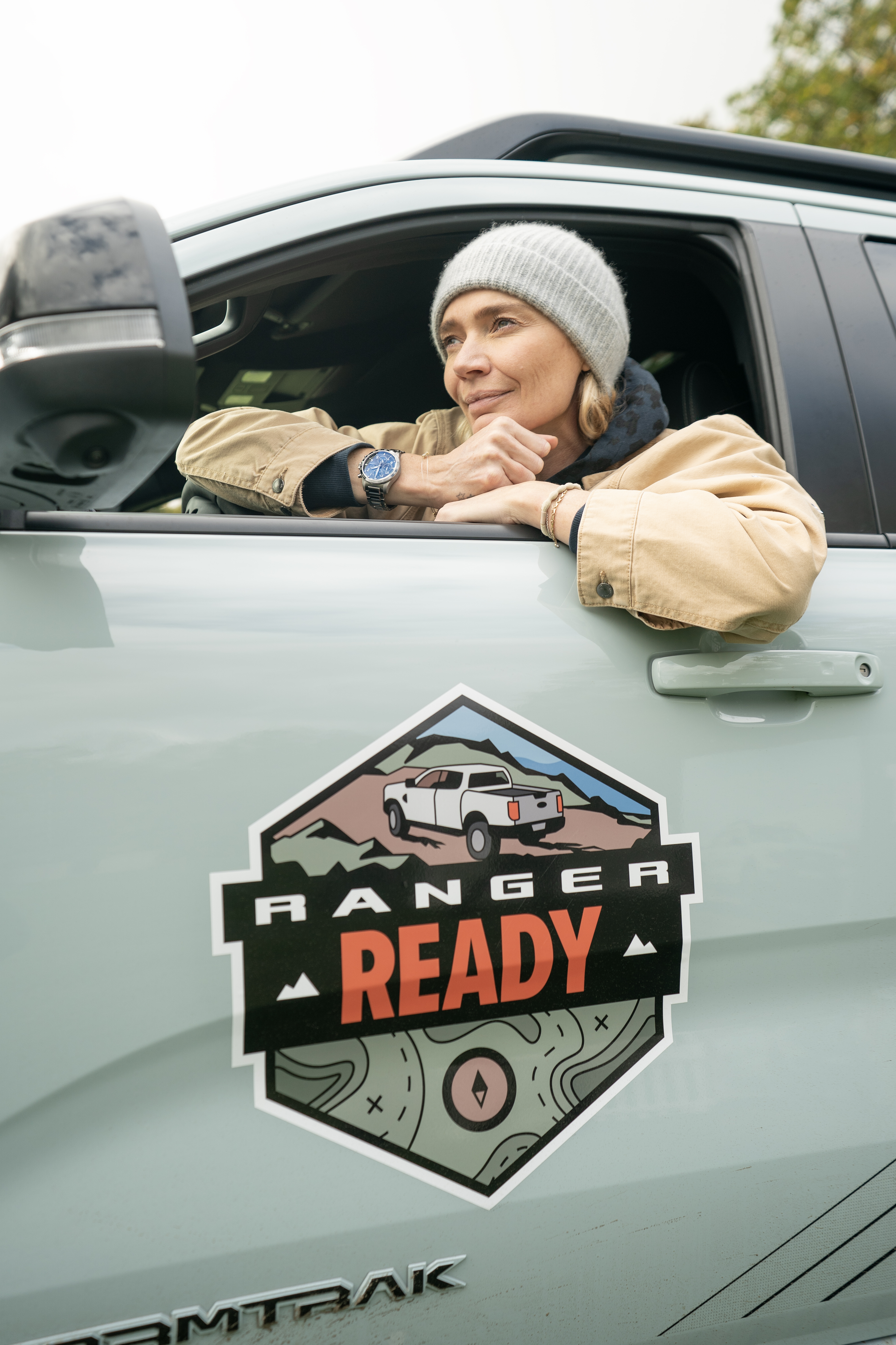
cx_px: 448
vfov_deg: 54.4
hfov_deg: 37.9
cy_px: 672
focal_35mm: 35
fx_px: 1307
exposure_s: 1/200
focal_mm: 35
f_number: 3.2
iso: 160
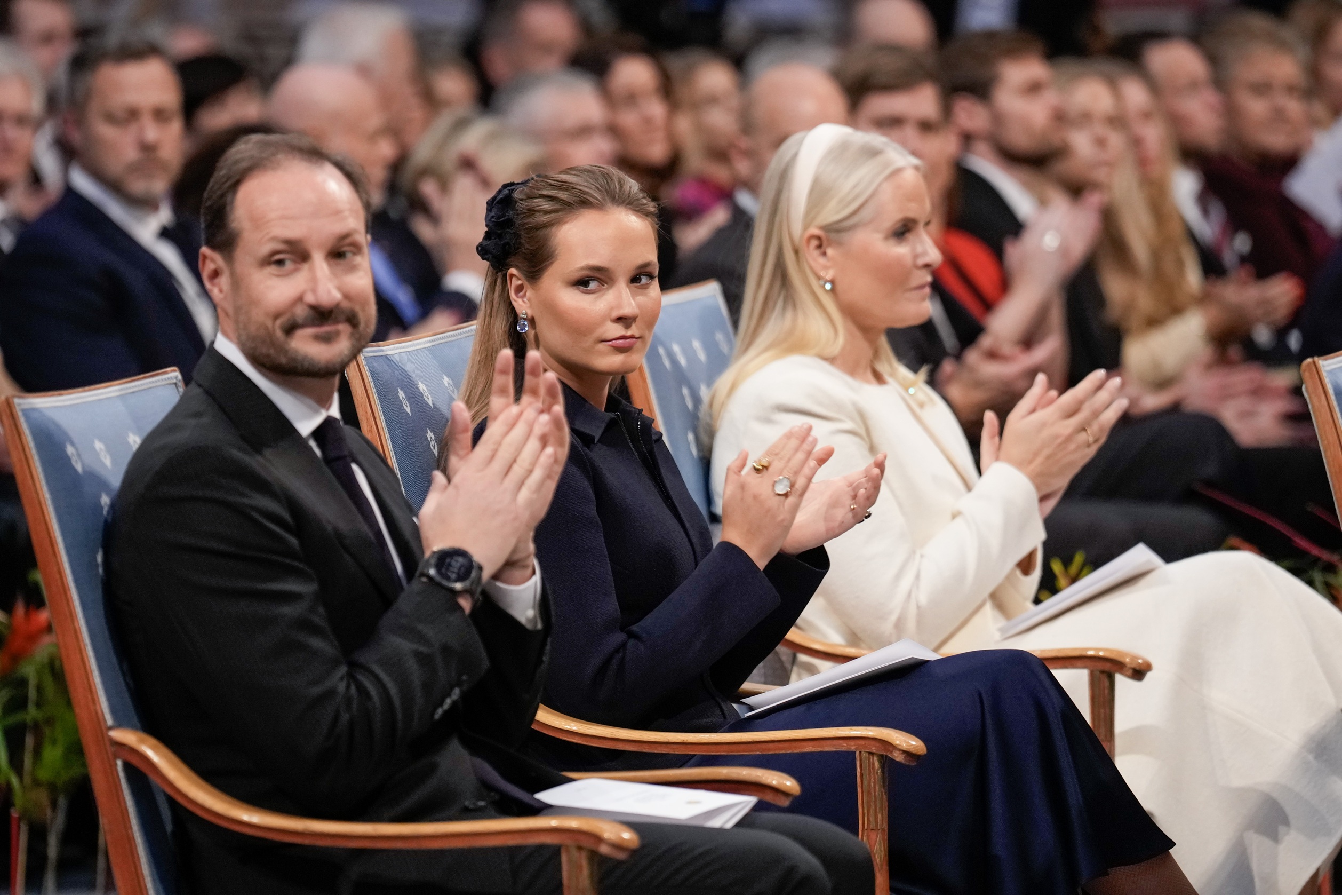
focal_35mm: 277
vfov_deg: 5.0
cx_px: 671
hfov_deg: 7.4
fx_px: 10325
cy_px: 448
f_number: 2.8
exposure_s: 1/320
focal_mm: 185
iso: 2500
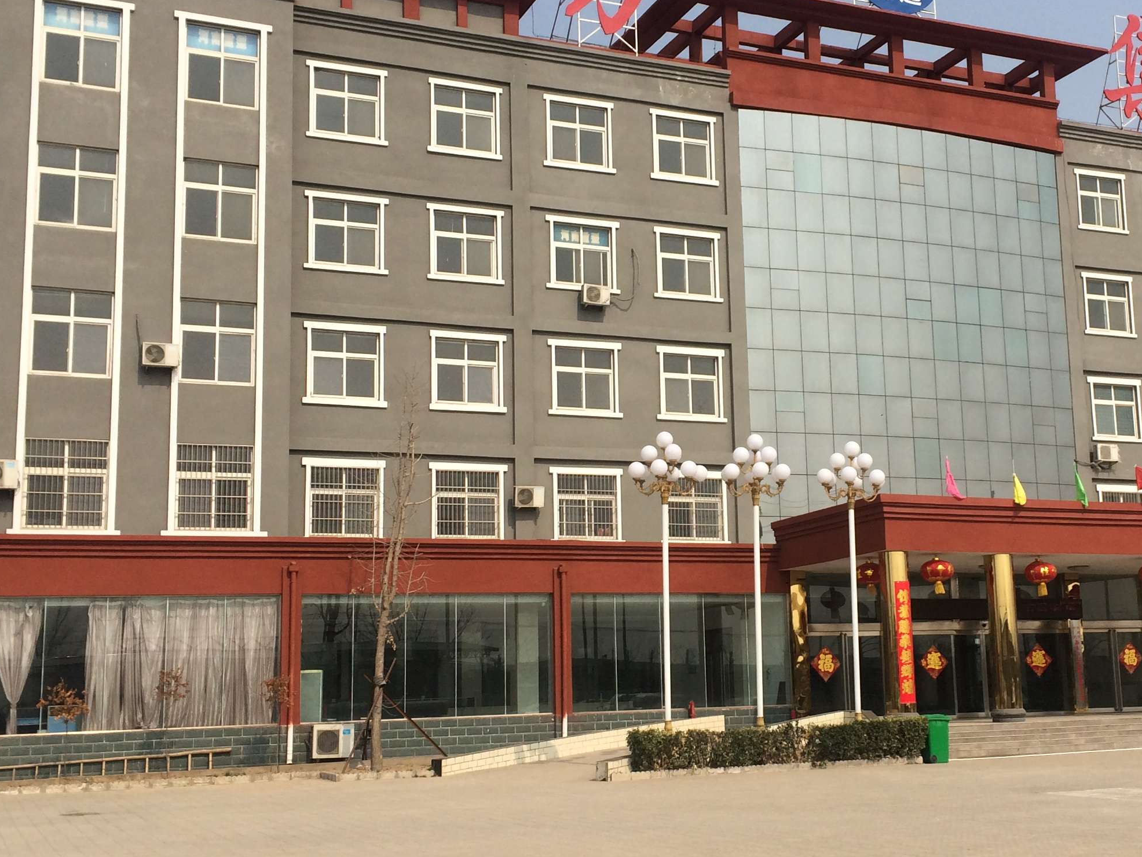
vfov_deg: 30.3
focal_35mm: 48
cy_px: 409
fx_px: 1584
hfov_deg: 39.4
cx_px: 716
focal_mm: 4.15
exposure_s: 1/3425
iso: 32
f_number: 2.2
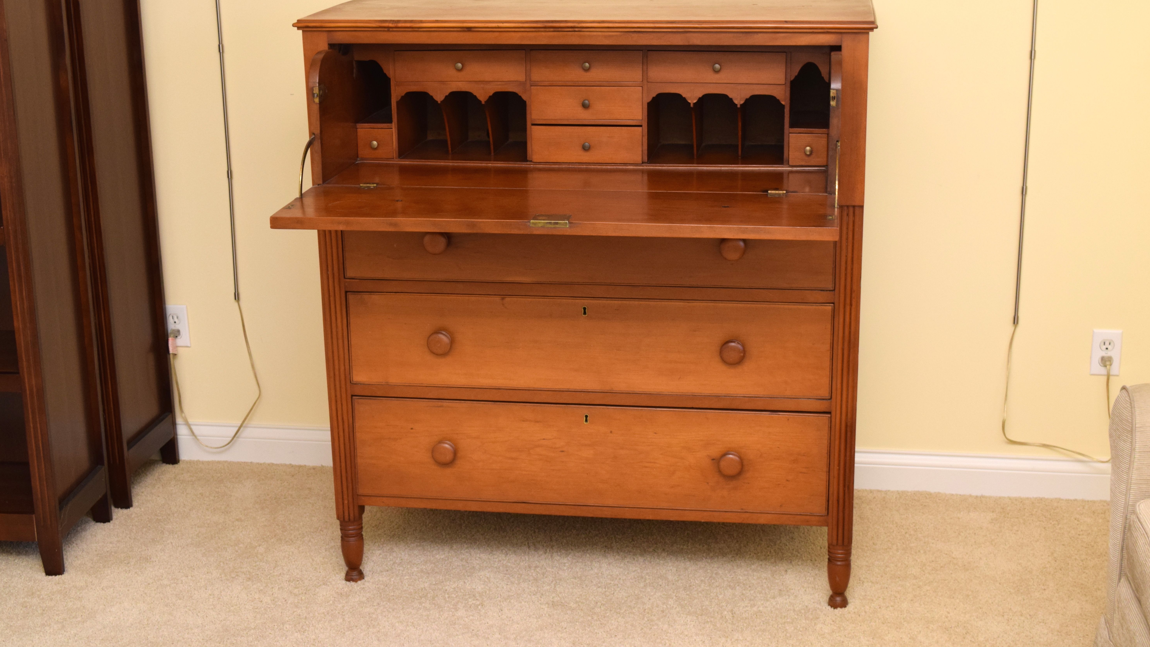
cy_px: 292
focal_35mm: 51
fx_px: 1555
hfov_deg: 40.6
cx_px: 573
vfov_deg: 23.5
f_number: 6.3
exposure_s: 1/125
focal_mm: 32
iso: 800
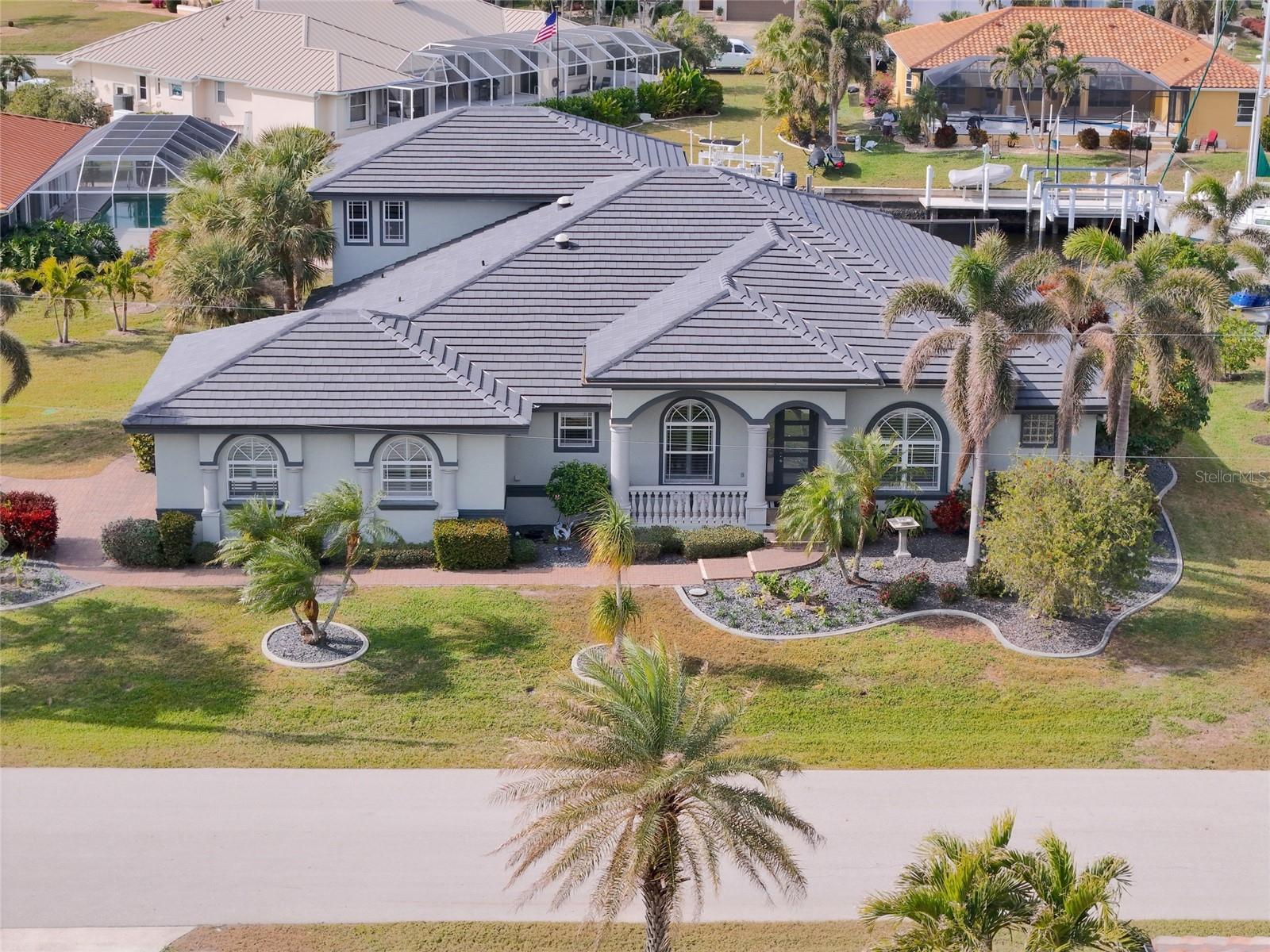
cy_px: 476
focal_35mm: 70
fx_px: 2568
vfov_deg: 21.0
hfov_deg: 27.8
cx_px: 635
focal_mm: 19.35
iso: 120
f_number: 2.8
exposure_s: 1/160
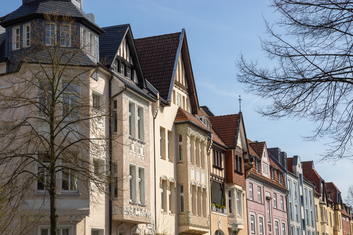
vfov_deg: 18.2
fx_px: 735
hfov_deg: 27.0
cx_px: 176
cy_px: 118
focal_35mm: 75
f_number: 8
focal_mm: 50
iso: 100
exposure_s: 1/320
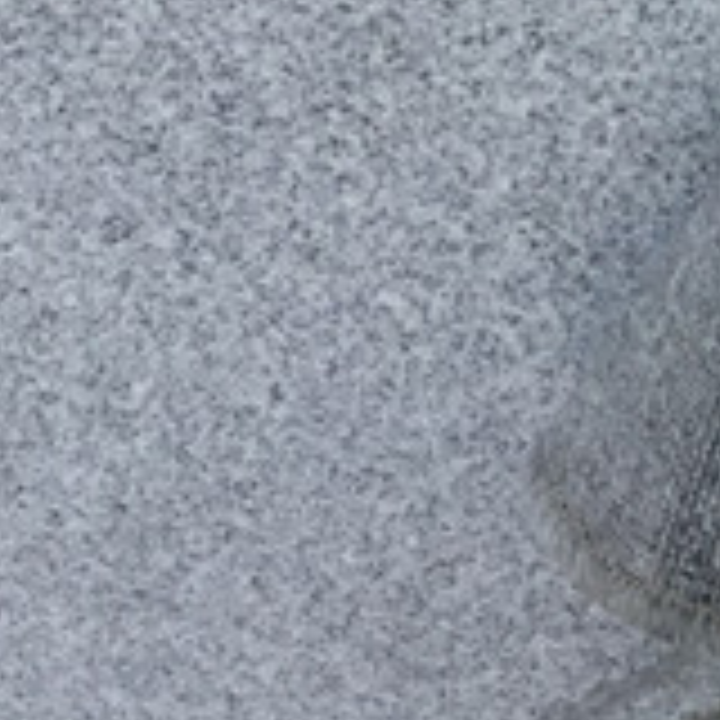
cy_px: -412
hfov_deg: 10.2
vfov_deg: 10.9
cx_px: 1584
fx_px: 3624
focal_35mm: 154
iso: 25
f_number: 2.4
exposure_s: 1/409
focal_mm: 3.3
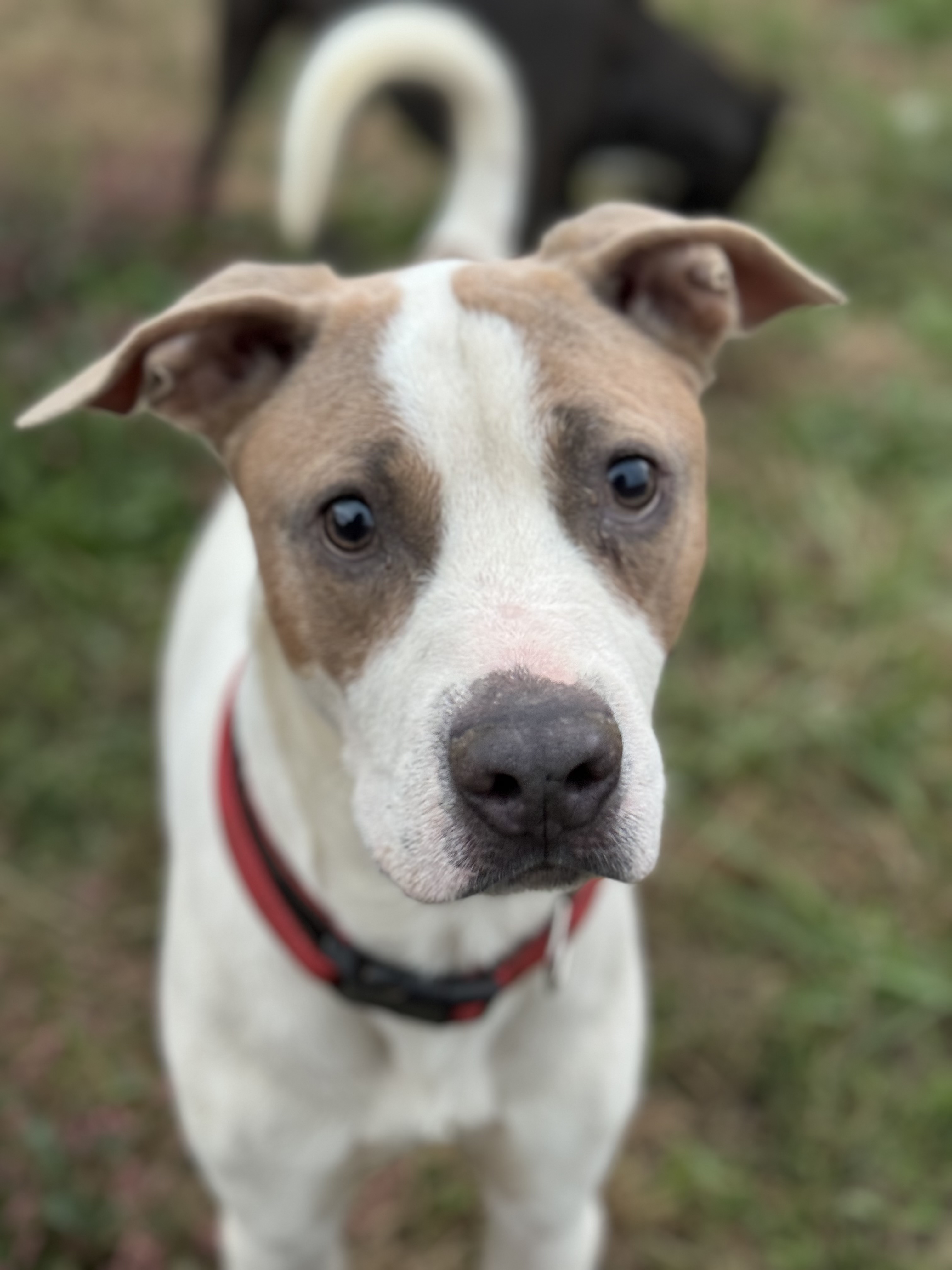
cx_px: 476
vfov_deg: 39.7
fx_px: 1760
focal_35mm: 48
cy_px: 635
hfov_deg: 30.3
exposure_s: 1/51
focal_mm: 6.76
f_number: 1.78
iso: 250
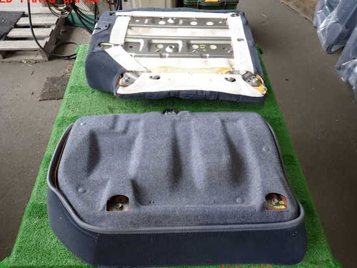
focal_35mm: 27
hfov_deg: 65.3
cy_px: 135
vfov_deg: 51.4
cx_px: 174
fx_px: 278
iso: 125
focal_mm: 4.5
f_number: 2
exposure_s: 1/60
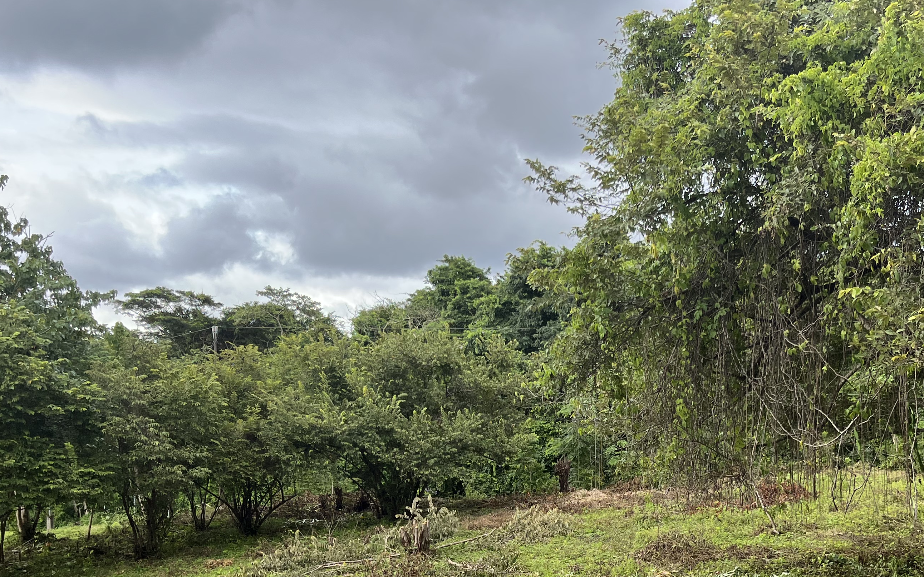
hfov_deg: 45.8
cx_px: 575
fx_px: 1083
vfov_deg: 28.9
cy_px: 495
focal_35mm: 43
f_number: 1.6
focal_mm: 5.1
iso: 50
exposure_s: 1/714
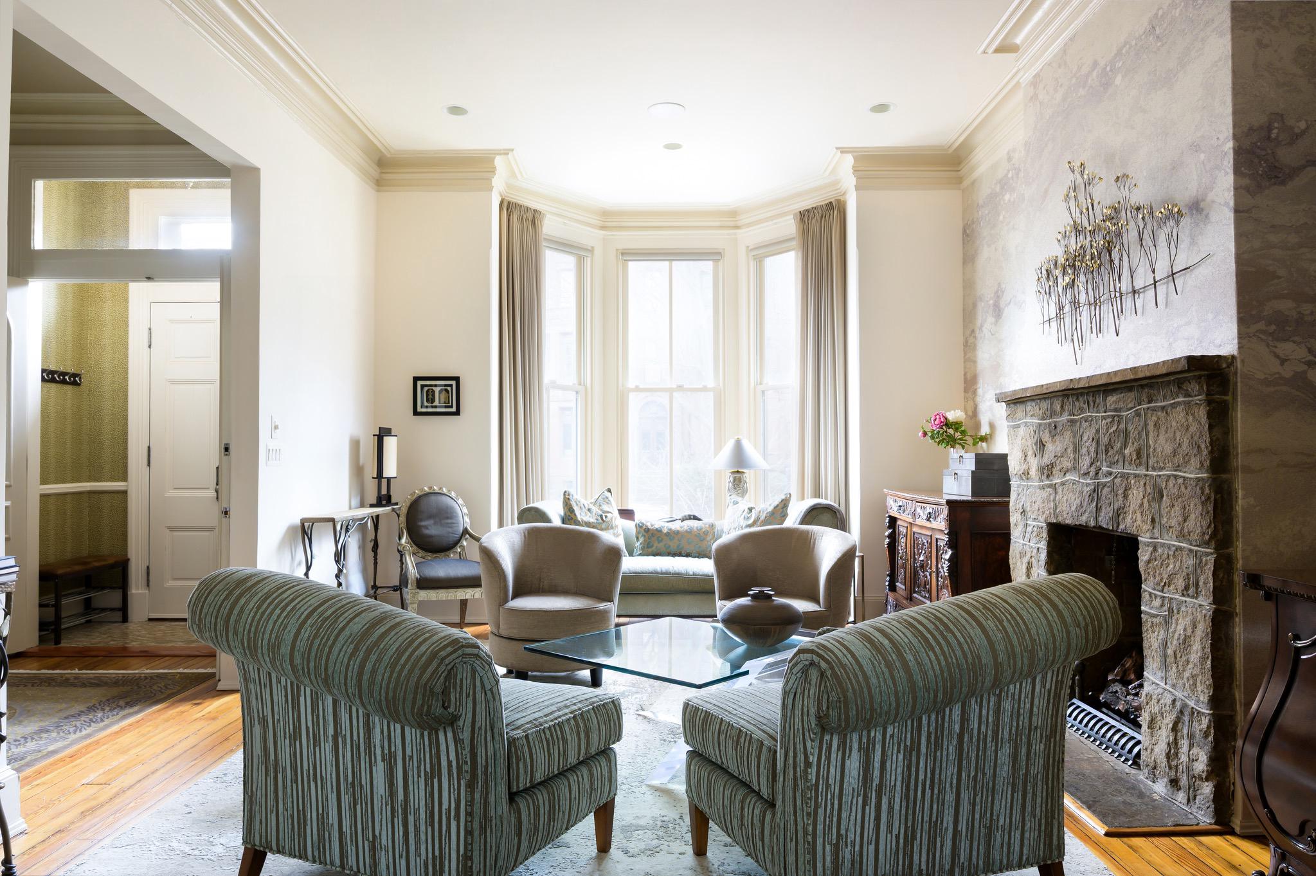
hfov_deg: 74.9
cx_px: 658
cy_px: 438
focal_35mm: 24
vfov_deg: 54.0
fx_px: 858
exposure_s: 1/50
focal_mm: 23.5
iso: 800
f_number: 13
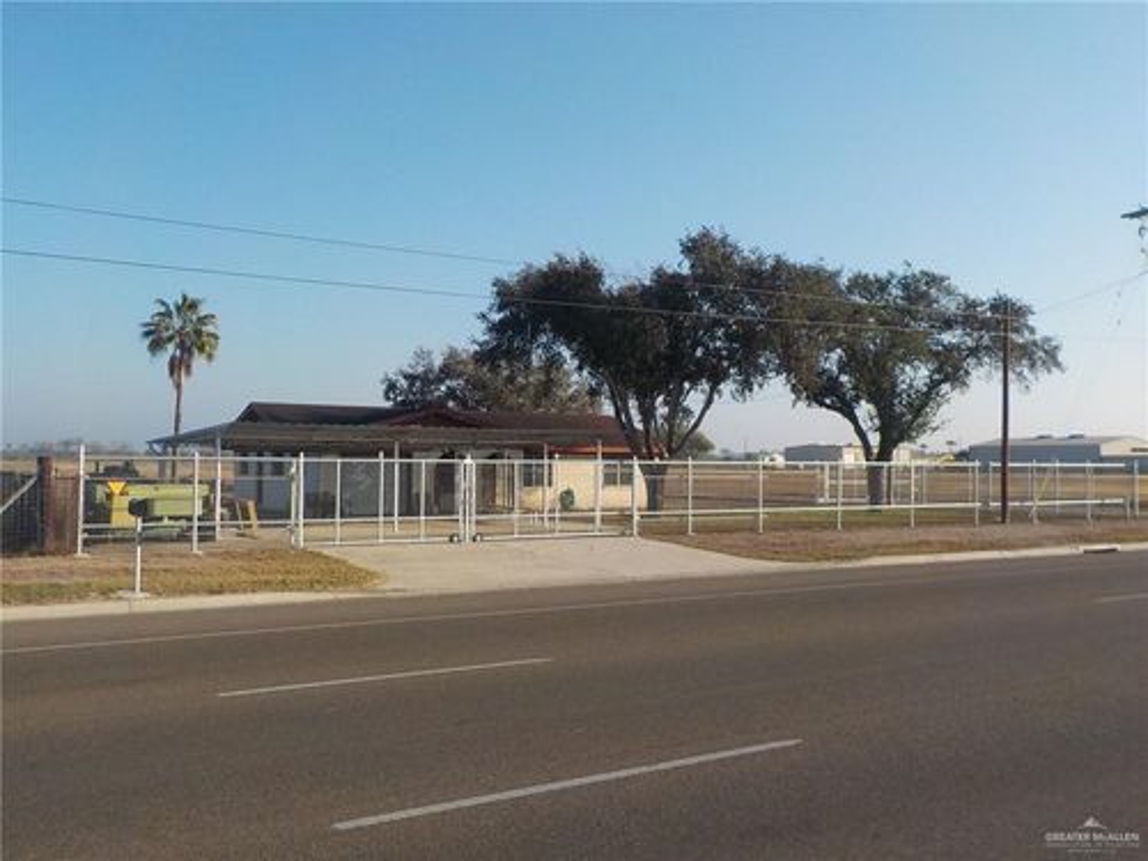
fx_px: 995
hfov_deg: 60.0
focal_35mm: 30
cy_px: 430
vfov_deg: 46.8
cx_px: 574
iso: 125
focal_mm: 4.1
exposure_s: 1/1000
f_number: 3.3
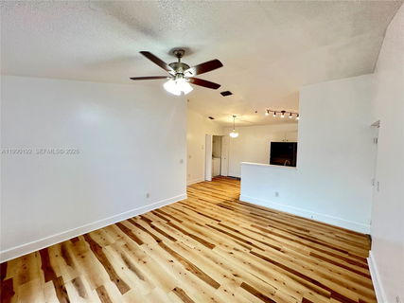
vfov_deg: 89.9
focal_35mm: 13
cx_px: 202
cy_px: 152
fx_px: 152
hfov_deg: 106.2
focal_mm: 1.57
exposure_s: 1/60
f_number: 1.8
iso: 400
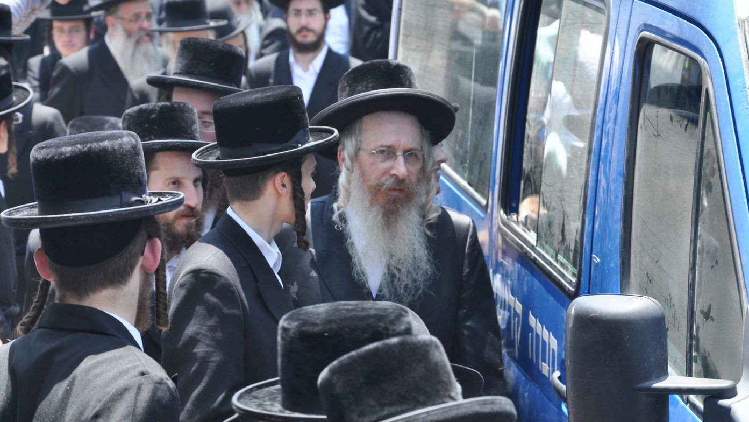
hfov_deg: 13.0
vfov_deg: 7.3
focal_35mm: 166
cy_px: 184
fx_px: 3288
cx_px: 376
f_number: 9
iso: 400
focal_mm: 105
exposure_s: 1/160
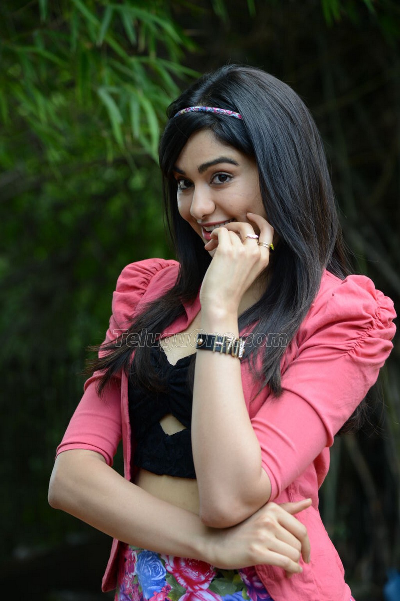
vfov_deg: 17.1
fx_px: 2000
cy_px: 300
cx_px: 200
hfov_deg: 11.4
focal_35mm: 120
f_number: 4.5
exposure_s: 1/125
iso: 200
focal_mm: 120
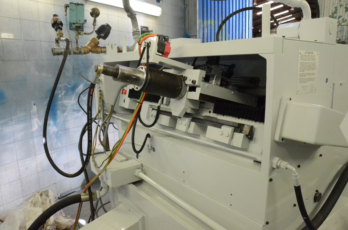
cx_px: 174
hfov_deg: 67.5
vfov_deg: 47.7
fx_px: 260
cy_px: 115
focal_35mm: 27
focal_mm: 18
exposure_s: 1/320
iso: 6400
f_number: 9
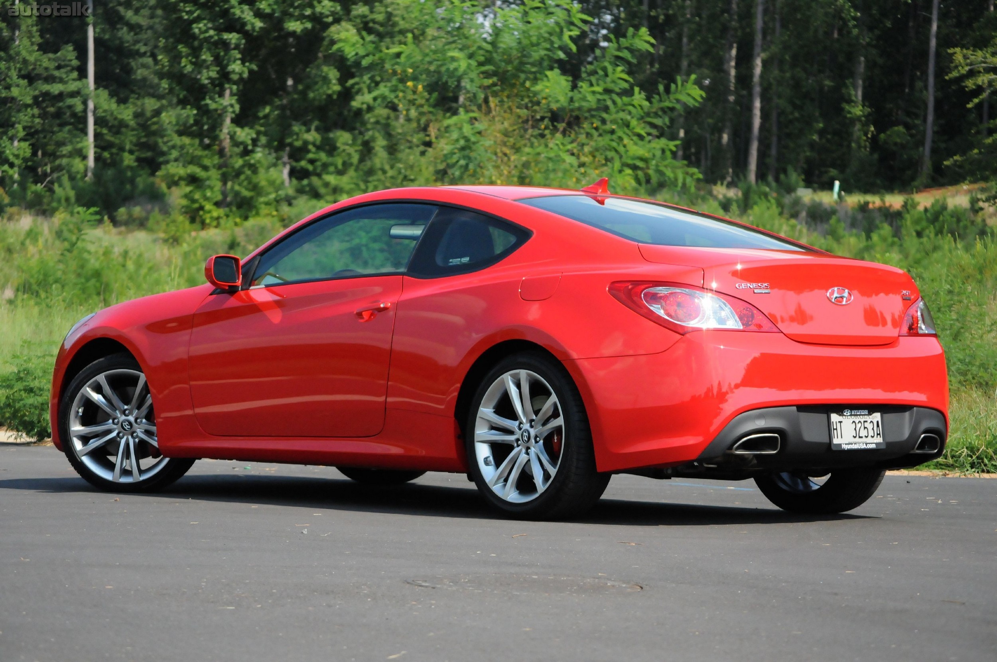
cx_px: 498
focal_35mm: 105
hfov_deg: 19.5
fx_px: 2905
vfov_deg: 13.0
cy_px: 331
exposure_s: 1/6400
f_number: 5.6
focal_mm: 70
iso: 2000
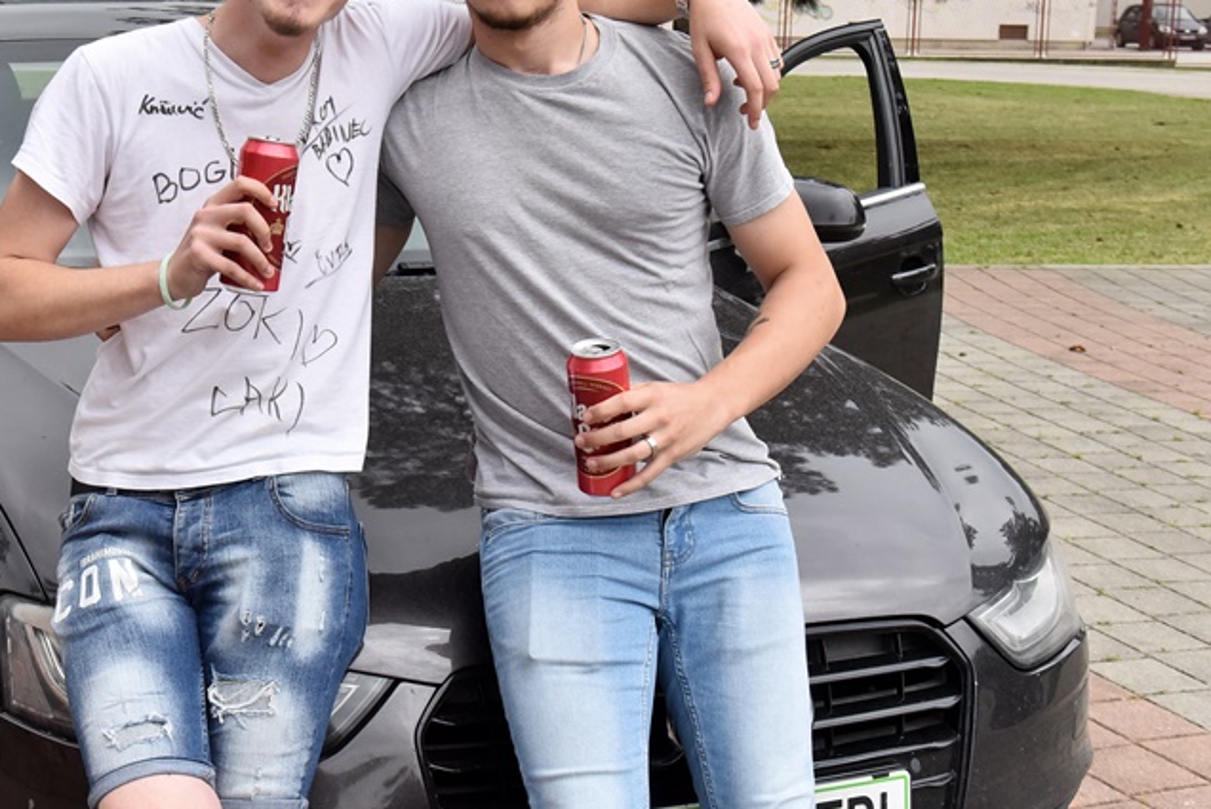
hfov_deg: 33.8
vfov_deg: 23.3
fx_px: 1952
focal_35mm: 58
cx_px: 314
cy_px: 249
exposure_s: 1/4000
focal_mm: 36
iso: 1800
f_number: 8
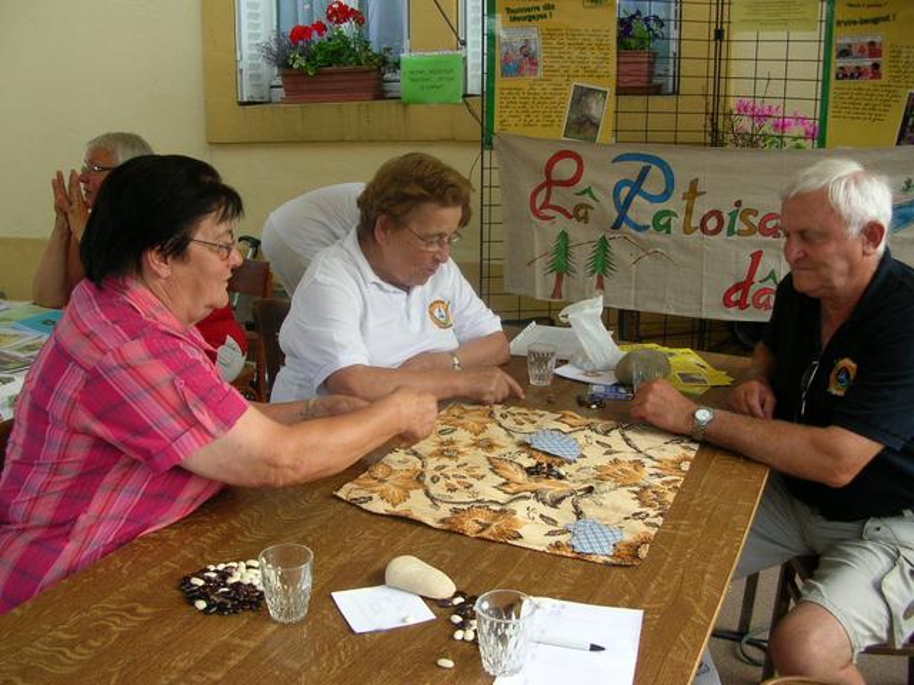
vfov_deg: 40.7
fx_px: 924
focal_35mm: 35
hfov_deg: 52.6
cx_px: 457
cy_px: 342
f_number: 2.8
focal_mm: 5.8
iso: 50
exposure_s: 1/160
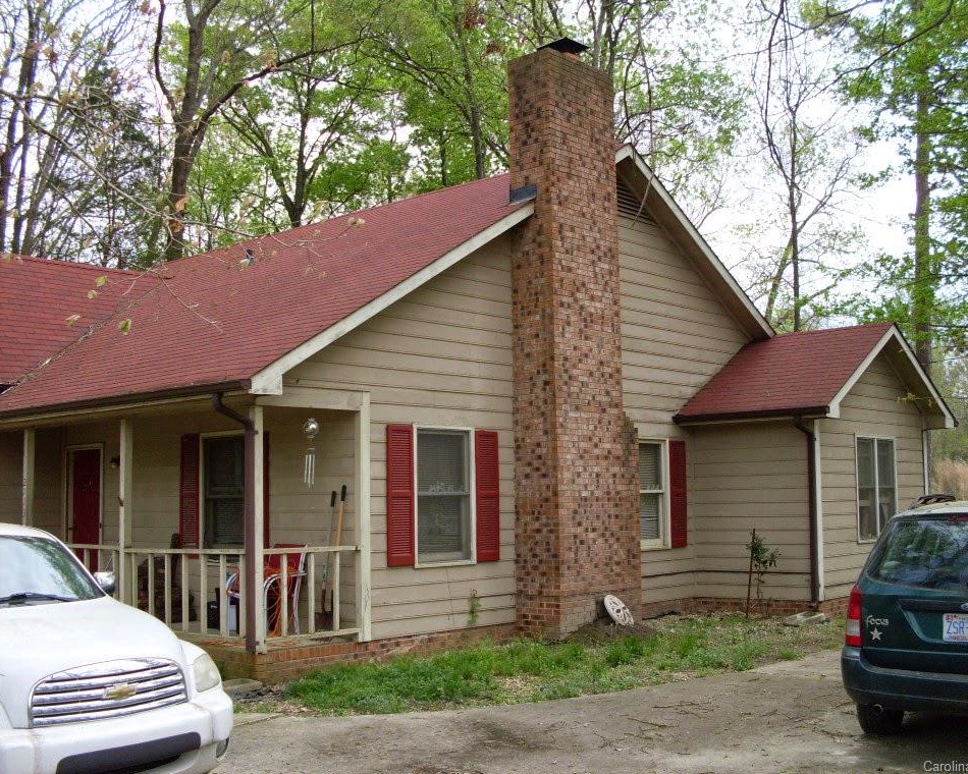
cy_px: 385
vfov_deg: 37.3
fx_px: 1146
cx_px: 519
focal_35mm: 40
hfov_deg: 45.8
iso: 80
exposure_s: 1/350
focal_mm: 6.3
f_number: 2.8
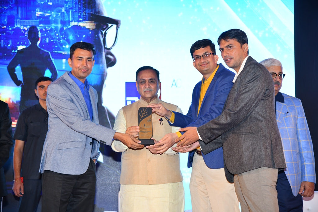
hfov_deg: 26.0
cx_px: 159
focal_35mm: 78
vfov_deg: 17.5
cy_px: 106
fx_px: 689
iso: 640
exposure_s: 1/160
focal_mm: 78
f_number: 4.5
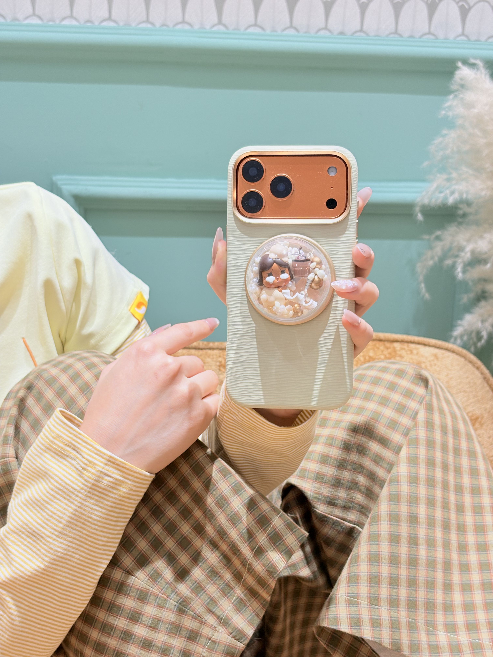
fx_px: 987
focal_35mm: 52
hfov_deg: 28.0
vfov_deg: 36.8
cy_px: 328
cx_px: 246
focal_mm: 5.96
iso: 40
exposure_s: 1/100
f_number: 1.6
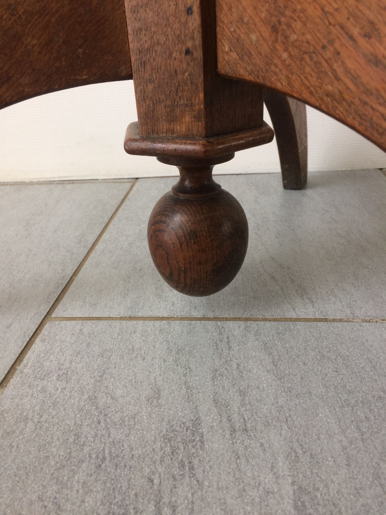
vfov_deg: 61.7
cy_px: 258
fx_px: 431
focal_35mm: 29
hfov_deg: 48.2
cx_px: 193
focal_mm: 4.15
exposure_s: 1/33
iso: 100
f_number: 2.2
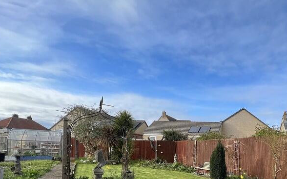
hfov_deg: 70.3
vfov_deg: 46.1
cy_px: 161
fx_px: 188
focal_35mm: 24
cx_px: 212
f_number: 1.8
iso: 32
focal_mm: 1.57
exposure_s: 1/612
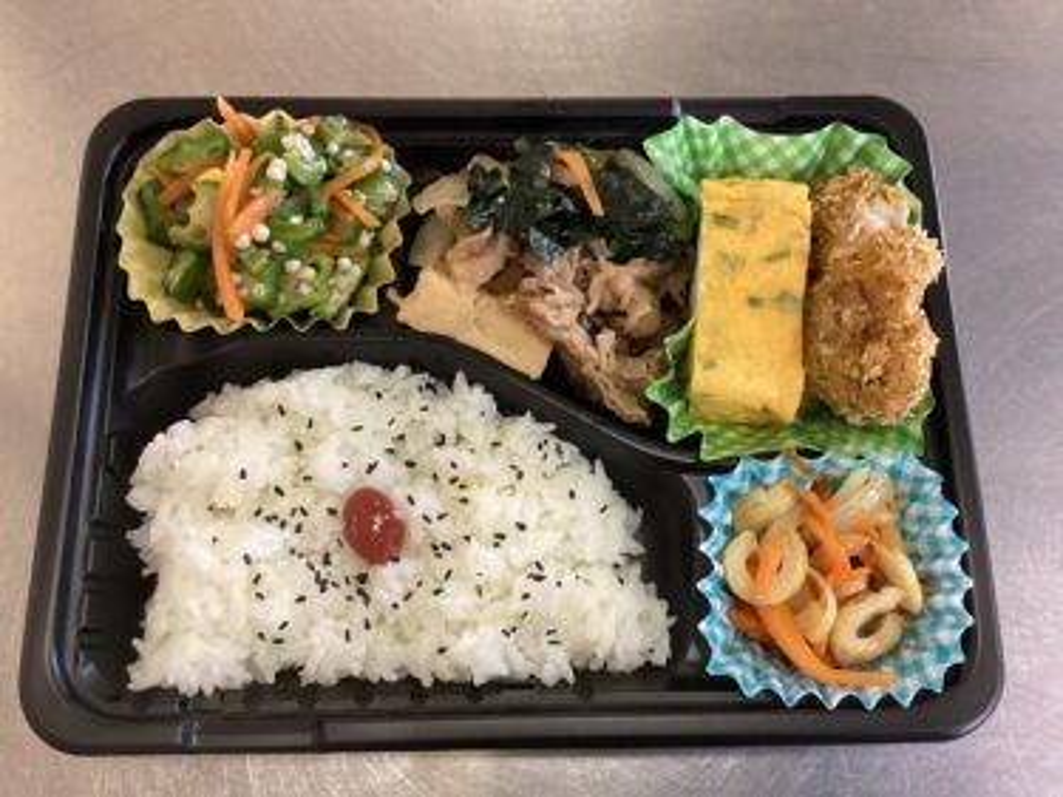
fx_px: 952
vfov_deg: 45.4
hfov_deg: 58.4
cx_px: 532
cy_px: 398
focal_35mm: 31
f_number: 2.4
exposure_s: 1/50
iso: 400
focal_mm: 3.3
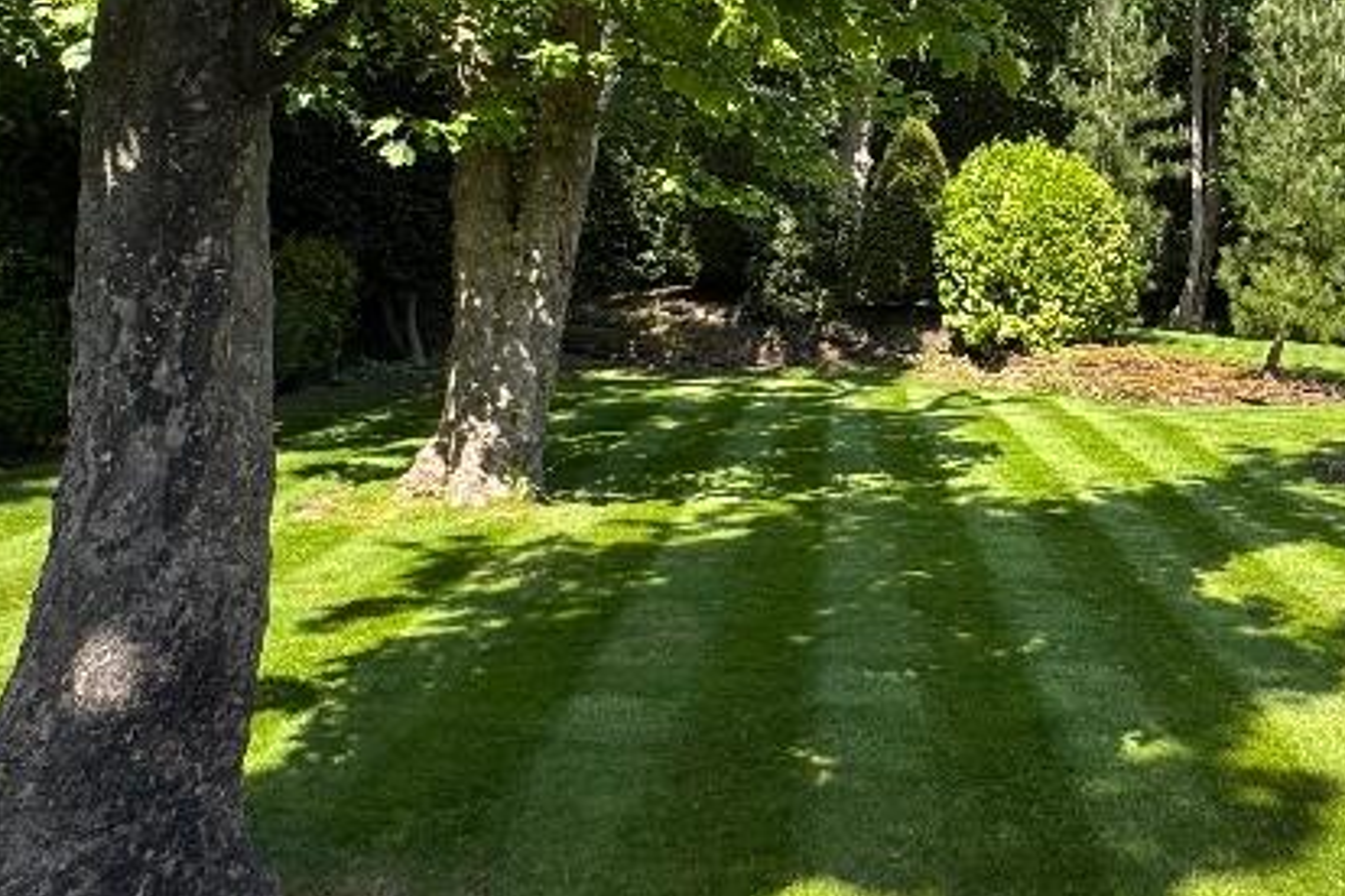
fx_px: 1345
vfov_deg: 36.0
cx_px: 1166
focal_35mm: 36
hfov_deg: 48.5
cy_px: 224
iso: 40
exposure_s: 1/587
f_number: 2.2
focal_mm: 2.22
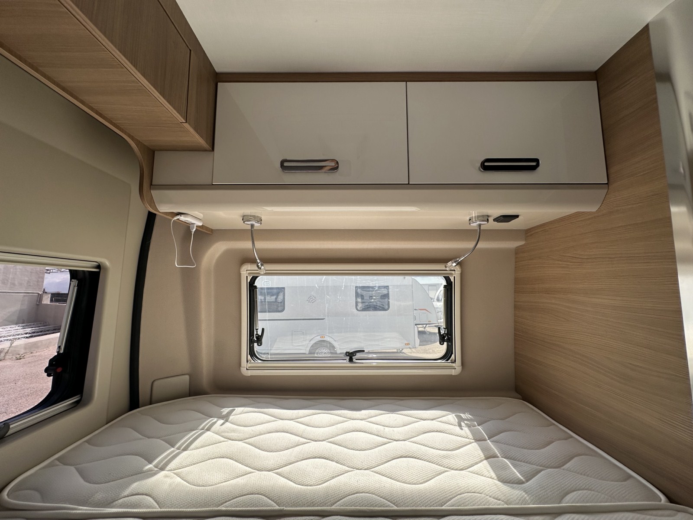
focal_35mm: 14
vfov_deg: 85.7
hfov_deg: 102.1
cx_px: 346
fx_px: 280
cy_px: 260
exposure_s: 1/428
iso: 40
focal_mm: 2.22
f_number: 2.2
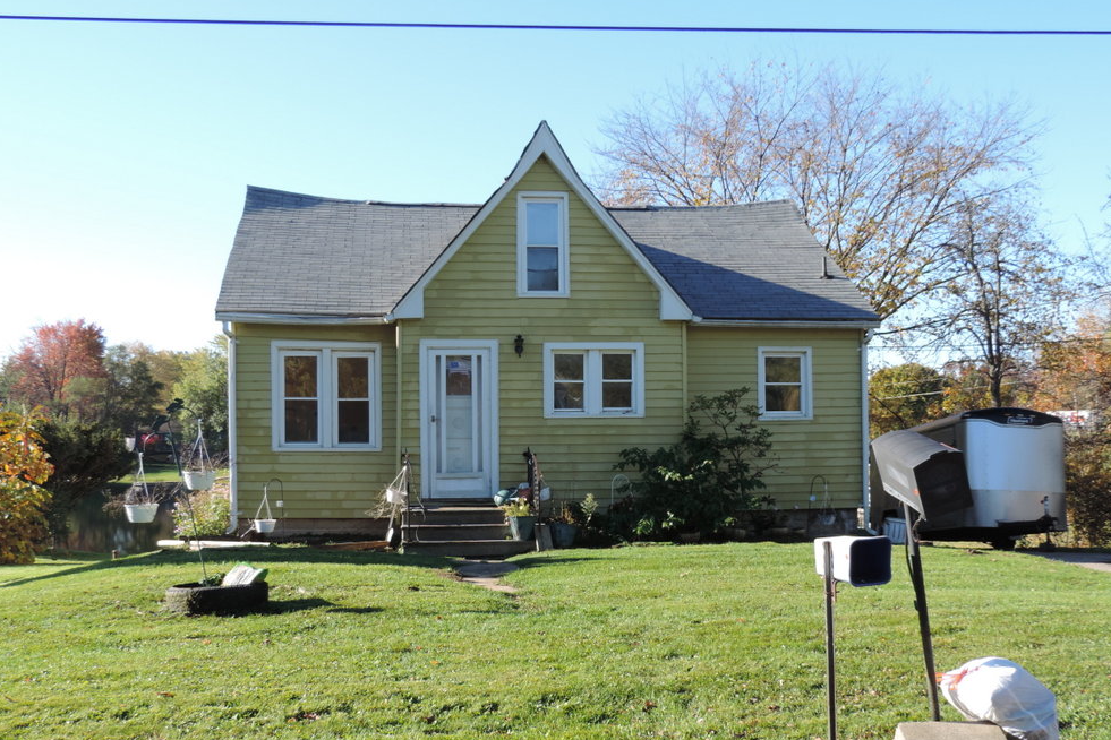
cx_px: 573
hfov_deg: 50.7
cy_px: 401
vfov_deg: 35.0
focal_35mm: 38
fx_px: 1173
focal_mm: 6.2
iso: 80
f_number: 3.3
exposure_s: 1/320
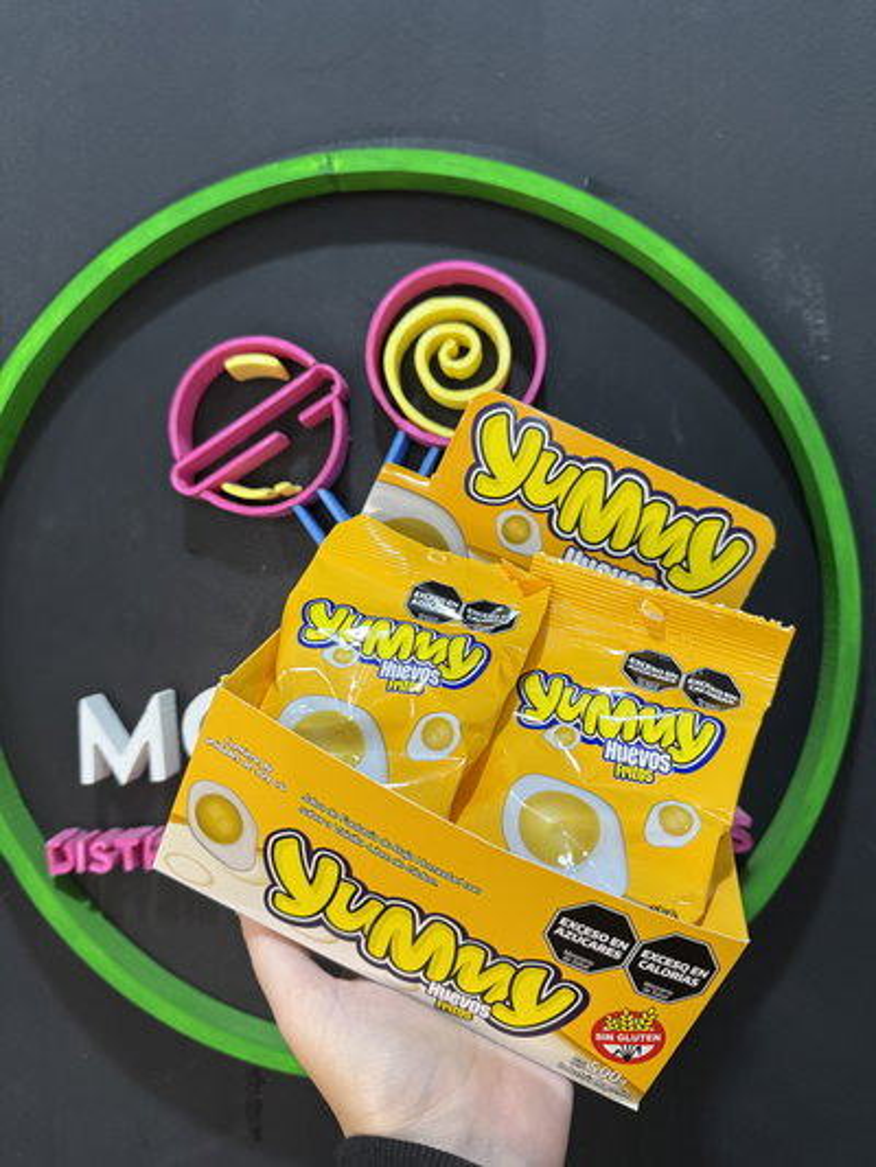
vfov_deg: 71.6
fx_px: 809
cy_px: 584
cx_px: 438
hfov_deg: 56.8
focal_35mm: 24
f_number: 1.78
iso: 200
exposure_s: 1/101
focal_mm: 6.76
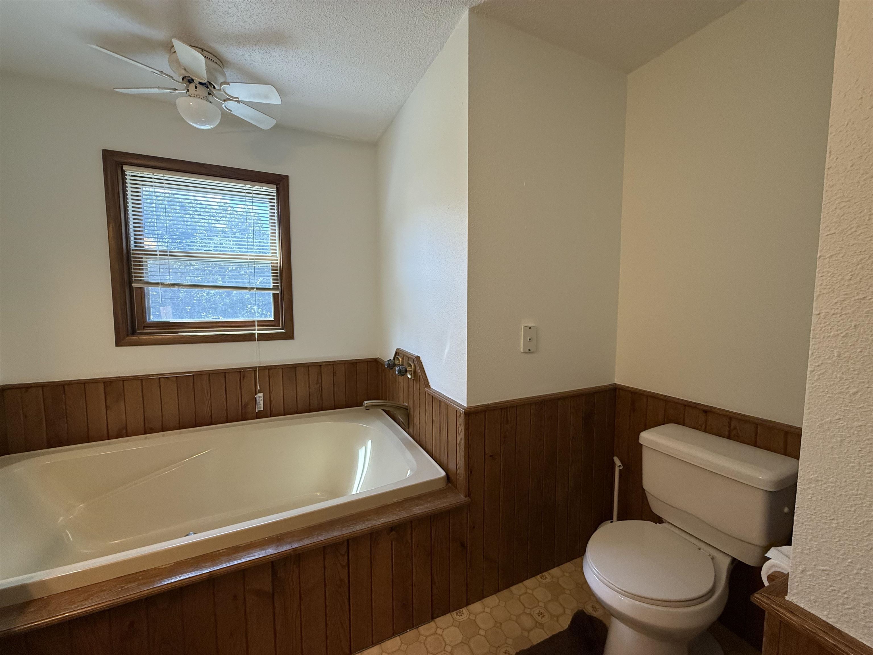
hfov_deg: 102.1
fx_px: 353
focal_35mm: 14
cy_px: 328
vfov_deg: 85.7
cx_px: 436
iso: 160
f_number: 2.2
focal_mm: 2.22
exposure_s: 1/120
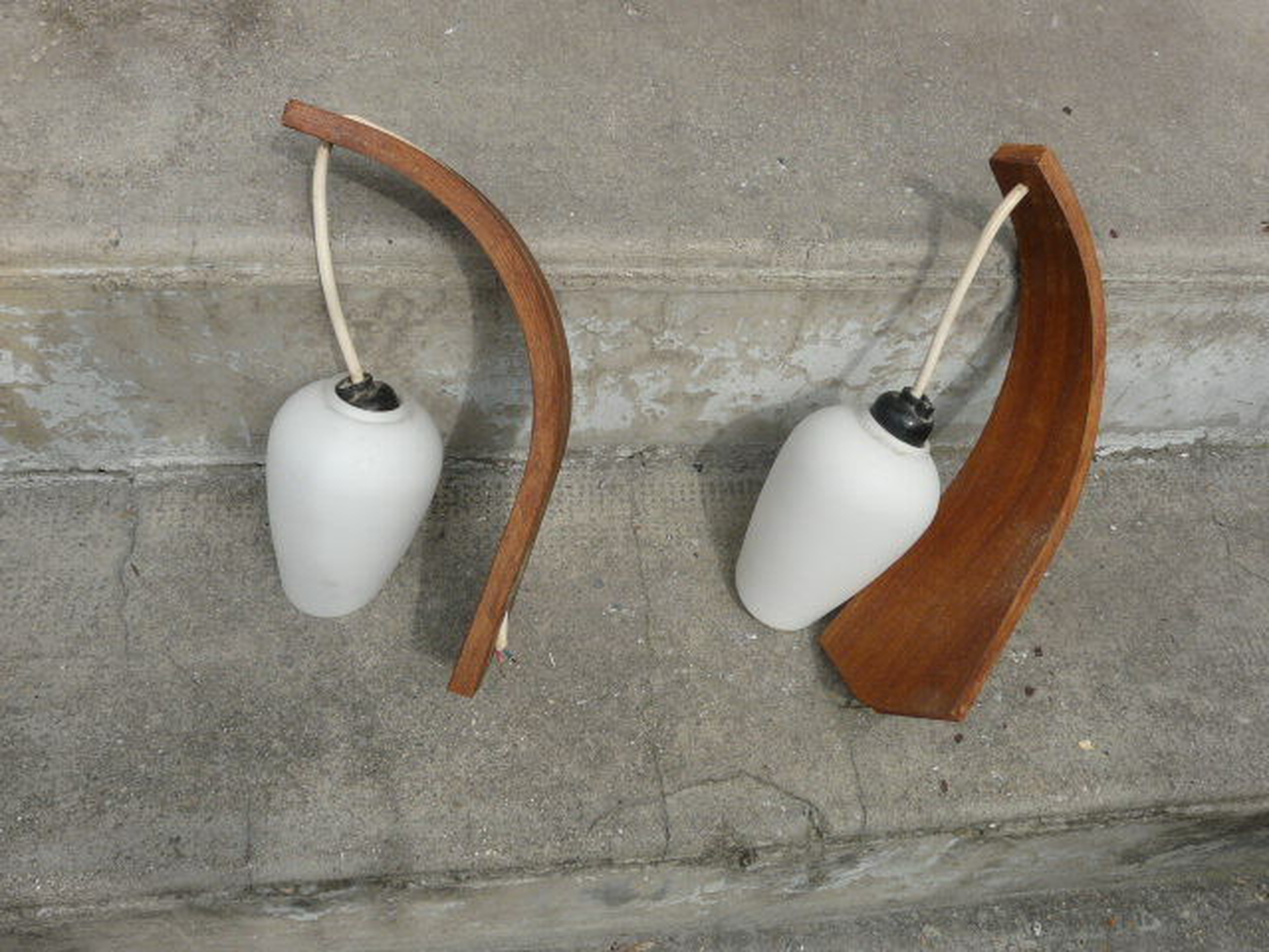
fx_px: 1026
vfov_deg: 49.7
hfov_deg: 63.4
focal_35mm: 28
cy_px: 476
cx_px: 634
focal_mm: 4.6
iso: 100
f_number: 8
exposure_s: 1/100
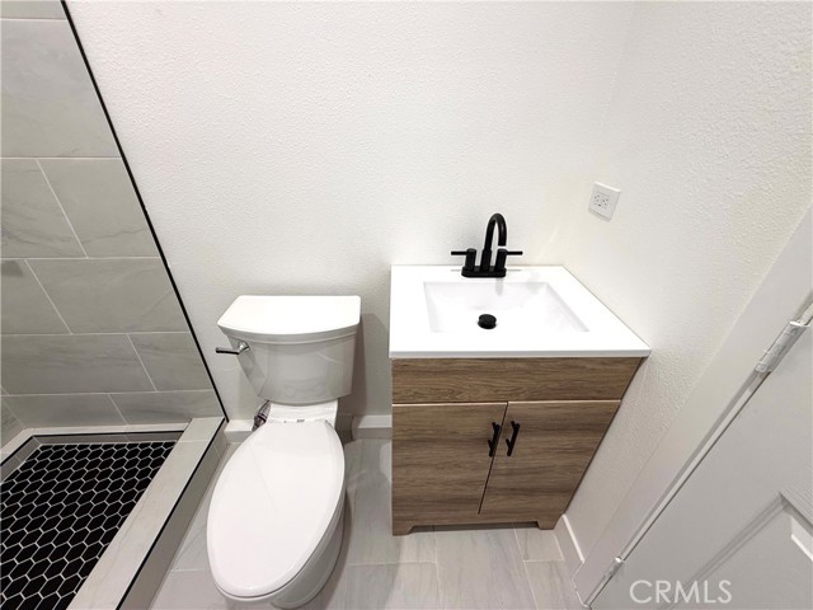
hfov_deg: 102.1
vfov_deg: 85.7
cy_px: 305
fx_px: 329
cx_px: 406
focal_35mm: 14
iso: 125
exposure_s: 1/120
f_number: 2.2
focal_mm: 2.22
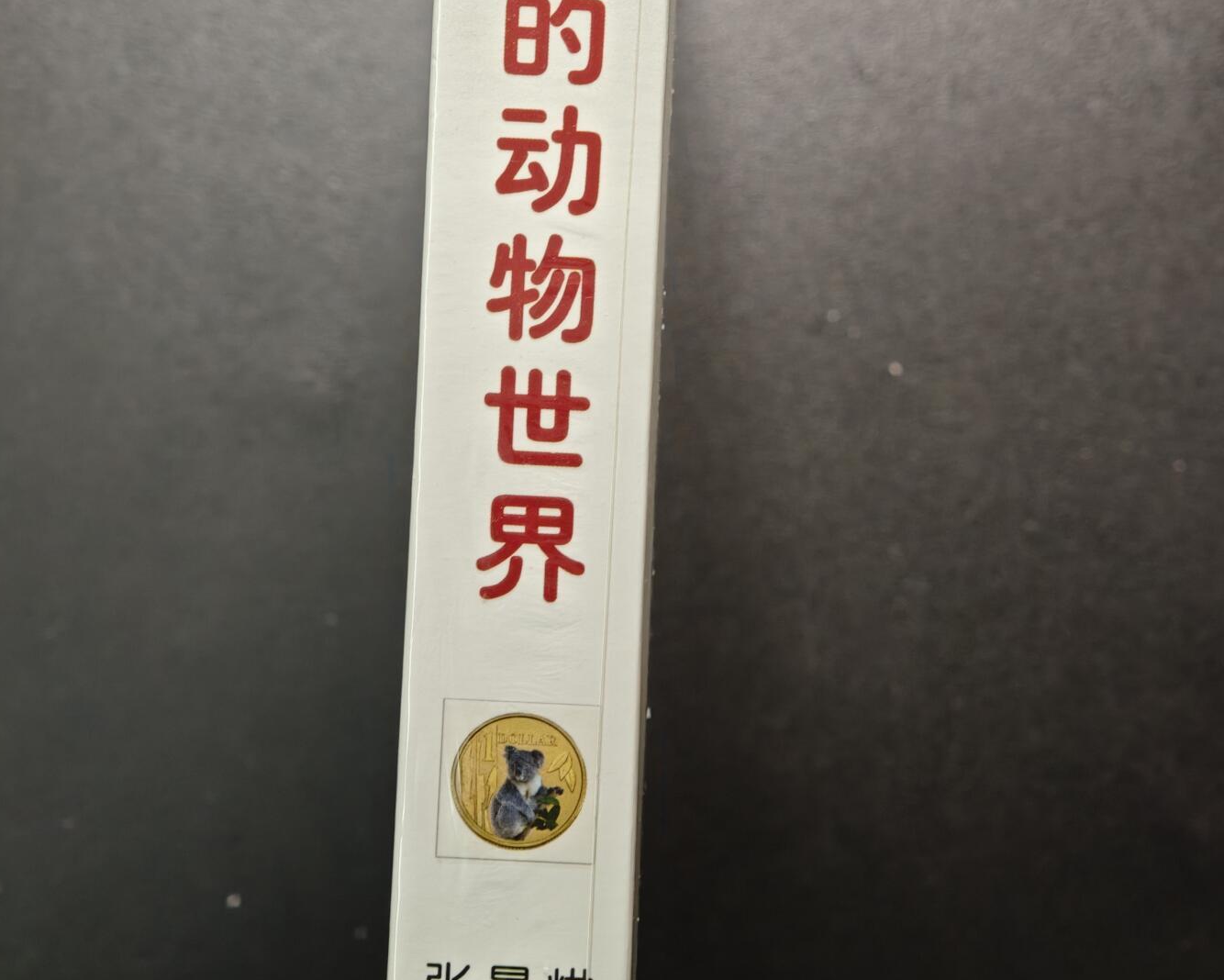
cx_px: 611
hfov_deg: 24.1
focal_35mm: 79
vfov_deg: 19.4
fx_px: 2863
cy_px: 398
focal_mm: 9
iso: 1000
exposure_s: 1/60
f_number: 2
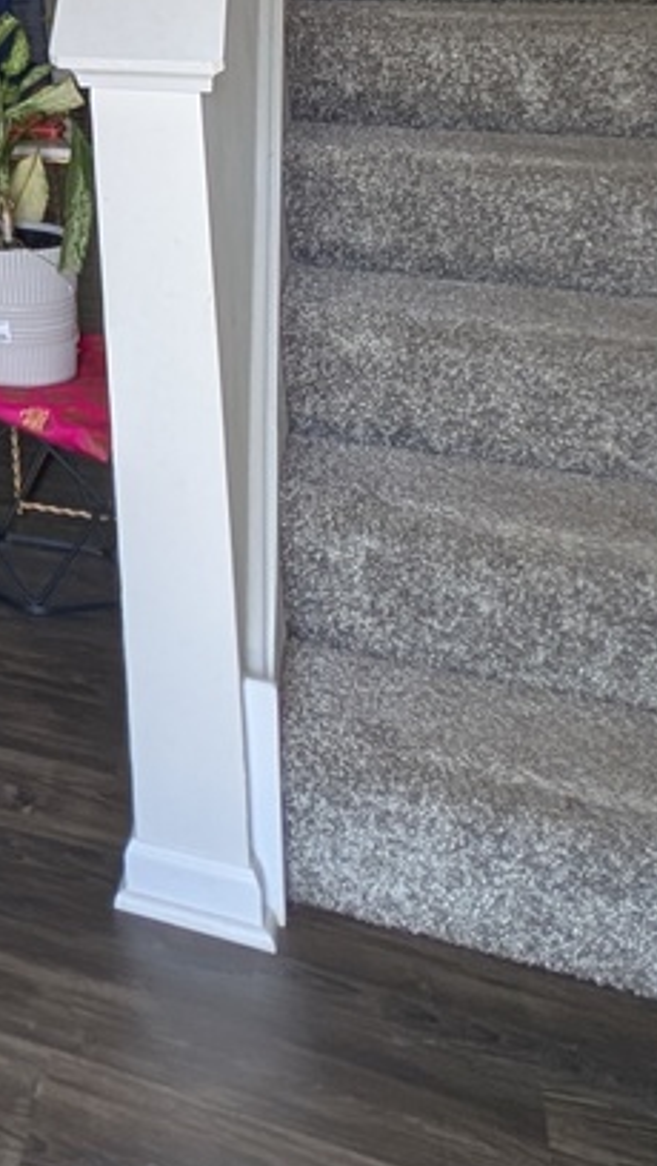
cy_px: -134
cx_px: -588
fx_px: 1422
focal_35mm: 46
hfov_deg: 18.7
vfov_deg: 37.0
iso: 38
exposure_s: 1/31.1
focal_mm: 2.23
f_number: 1.95
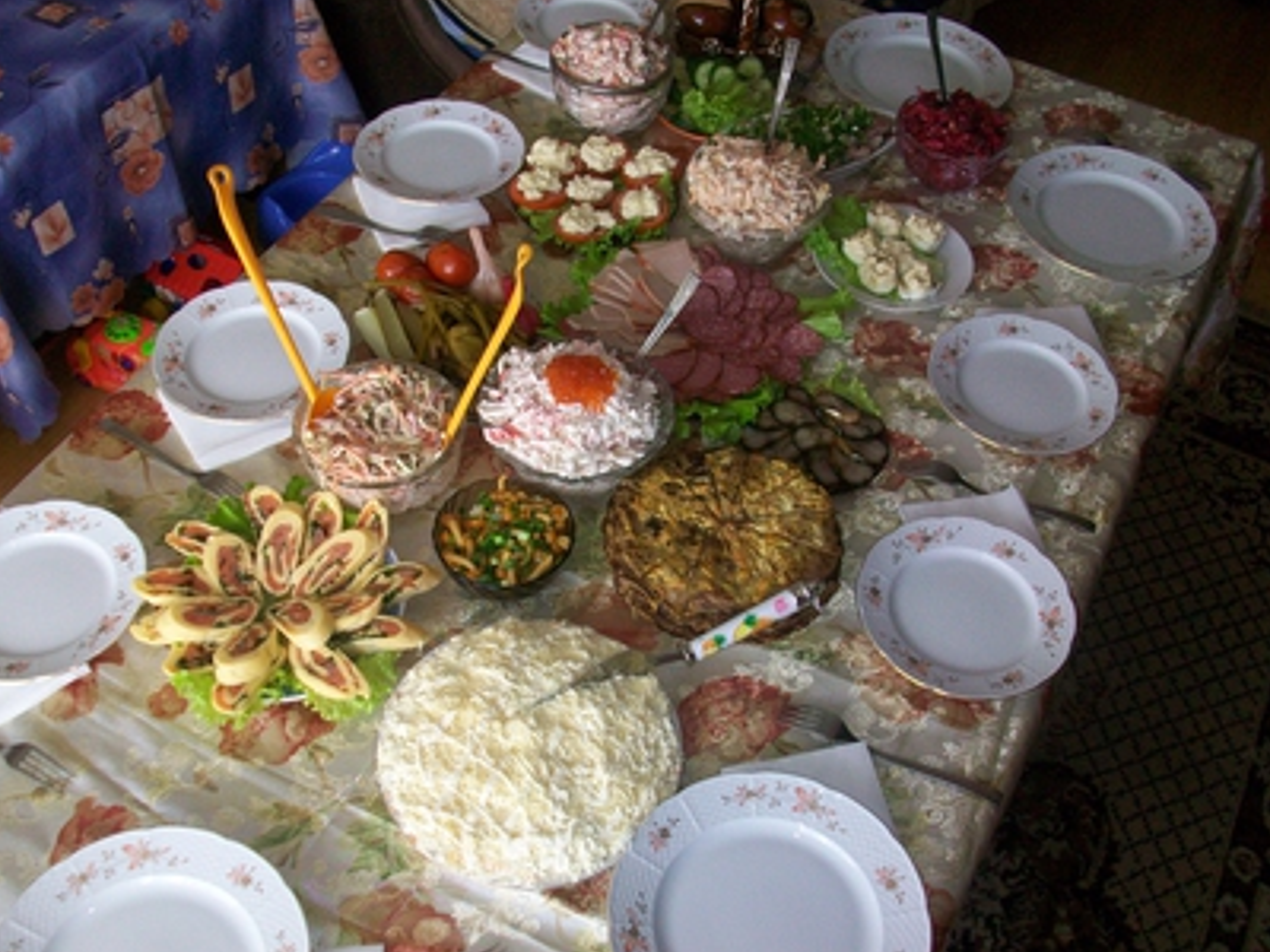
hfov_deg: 51.3
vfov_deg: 39.7
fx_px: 1321
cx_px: 660
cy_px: 479
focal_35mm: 36
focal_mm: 5.7
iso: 120
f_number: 2.8
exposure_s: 1/80
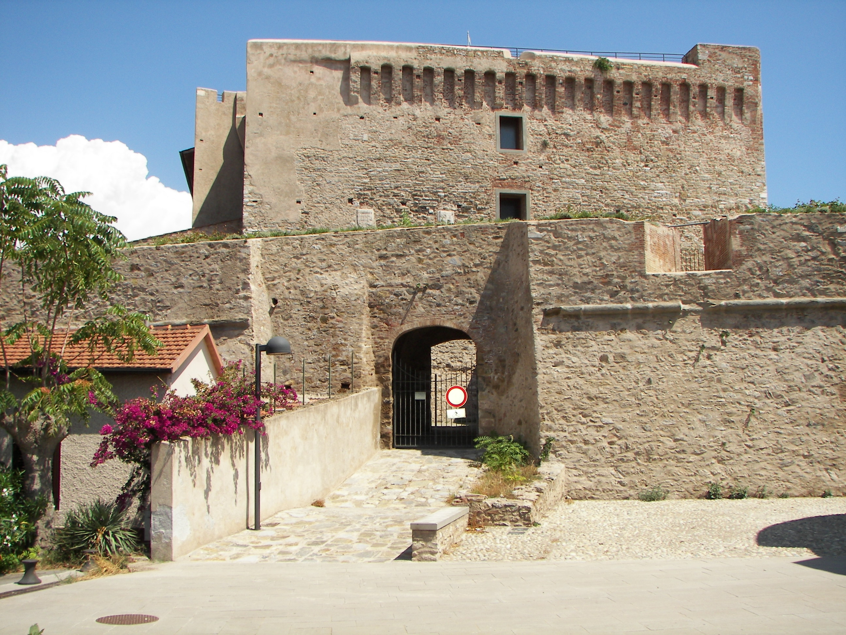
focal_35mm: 36
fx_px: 880
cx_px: 423
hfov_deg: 51.4
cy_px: 318
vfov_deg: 39.7
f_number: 4
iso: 50
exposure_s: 1/640
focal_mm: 6
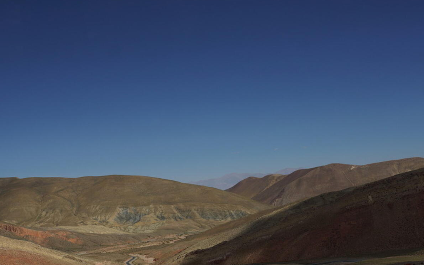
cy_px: 165
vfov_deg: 20.6
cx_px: 202
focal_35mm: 63
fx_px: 728
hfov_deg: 32.5
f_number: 6.3
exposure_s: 1/160
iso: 100
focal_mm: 31.3
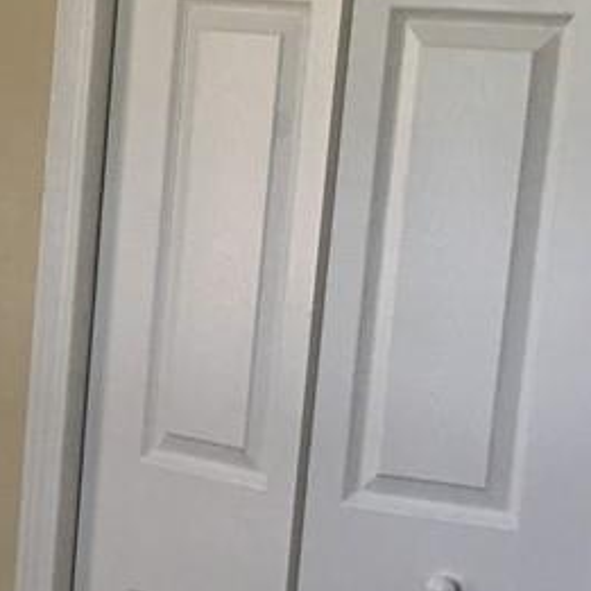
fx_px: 3033
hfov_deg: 10.6
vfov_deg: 11.0
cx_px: -403
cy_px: 645
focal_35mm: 157
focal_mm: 4.15
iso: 25
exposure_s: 1/15
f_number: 2.2
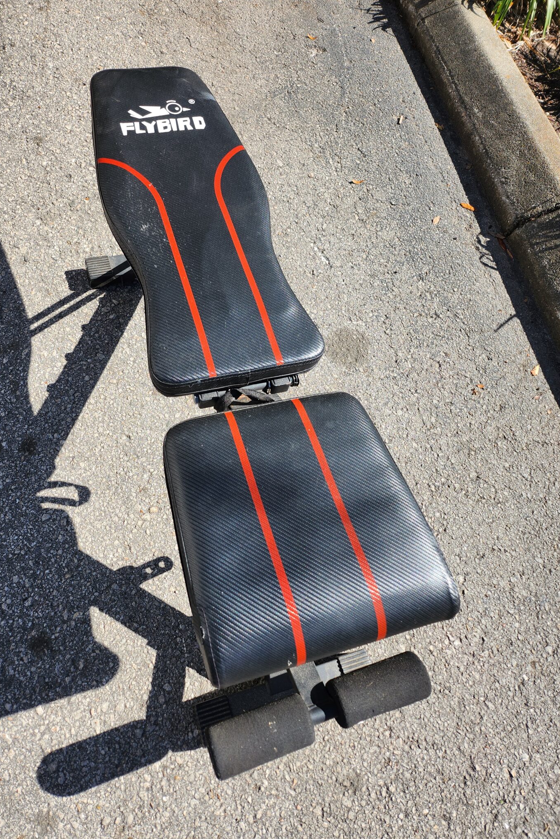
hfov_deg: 51.2
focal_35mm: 25
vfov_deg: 71.5
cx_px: 251
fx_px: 583
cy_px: 420
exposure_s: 1/1497
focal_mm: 5
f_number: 1.8
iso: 50
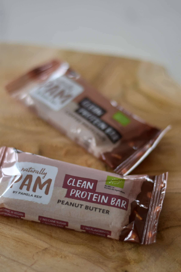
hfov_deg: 18.2
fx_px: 566
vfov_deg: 27.0
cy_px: 136
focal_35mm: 75
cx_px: 90
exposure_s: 1/15
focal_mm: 50
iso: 100
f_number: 2
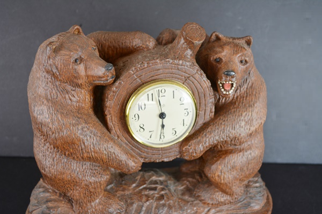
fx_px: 322
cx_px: 161
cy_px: 107
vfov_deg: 36.9
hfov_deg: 53.1
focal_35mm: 36
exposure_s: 1/80
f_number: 4.2
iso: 400
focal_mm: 24
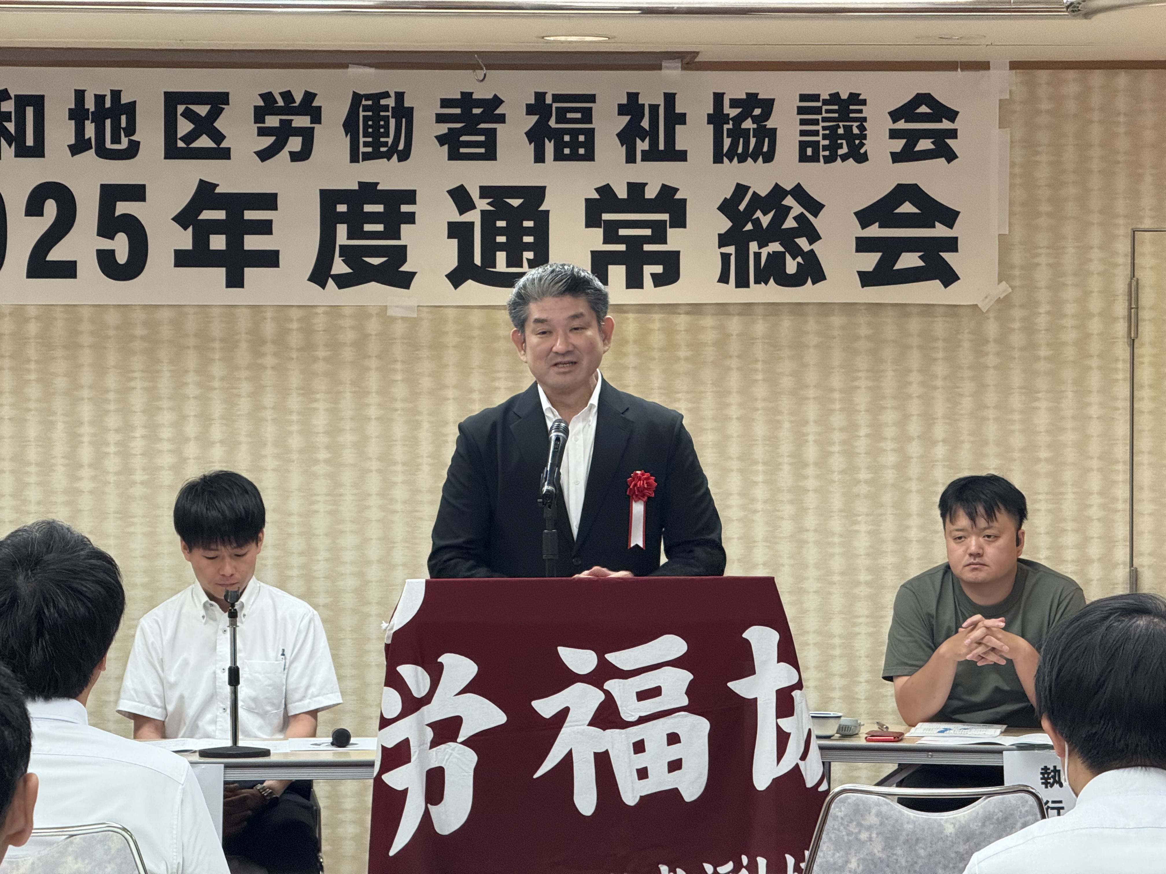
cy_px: 437
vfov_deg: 12.3
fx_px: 4042
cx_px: 583
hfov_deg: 16.4
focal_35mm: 120
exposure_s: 1/60
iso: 320
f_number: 2.8
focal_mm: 15.66
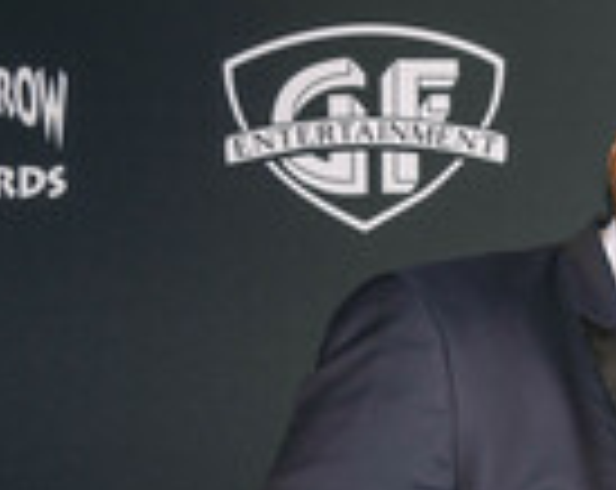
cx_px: 924
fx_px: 1746
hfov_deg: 17.9
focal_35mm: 96
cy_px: 580
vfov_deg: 15.4
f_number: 5.6
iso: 800
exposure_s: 1/200
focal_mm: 31
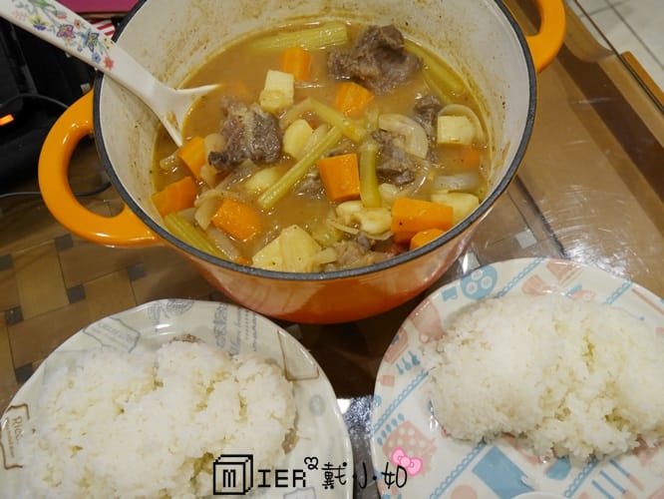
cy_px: 250
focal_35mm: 34
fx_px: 652
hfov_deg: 53.9
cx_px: 332
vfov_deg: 41.8
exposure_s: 1/60
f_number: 4
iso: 1600
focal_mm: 17
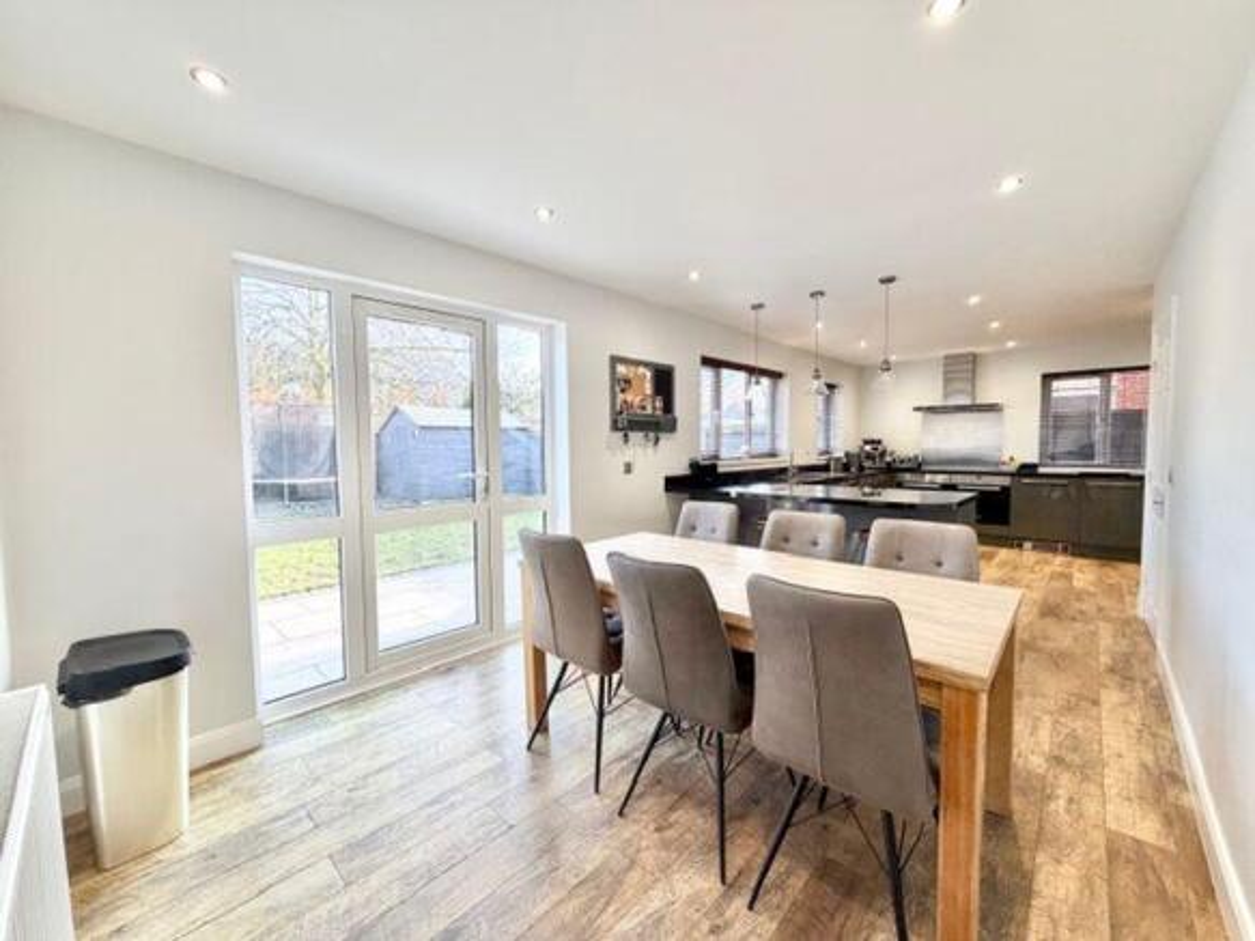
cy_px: 470
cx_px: 628
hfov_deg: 102.1
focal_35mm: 14
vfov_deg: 85.7
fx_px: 507
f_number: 2.2
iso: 125
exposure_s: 1/100
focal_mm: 2.22
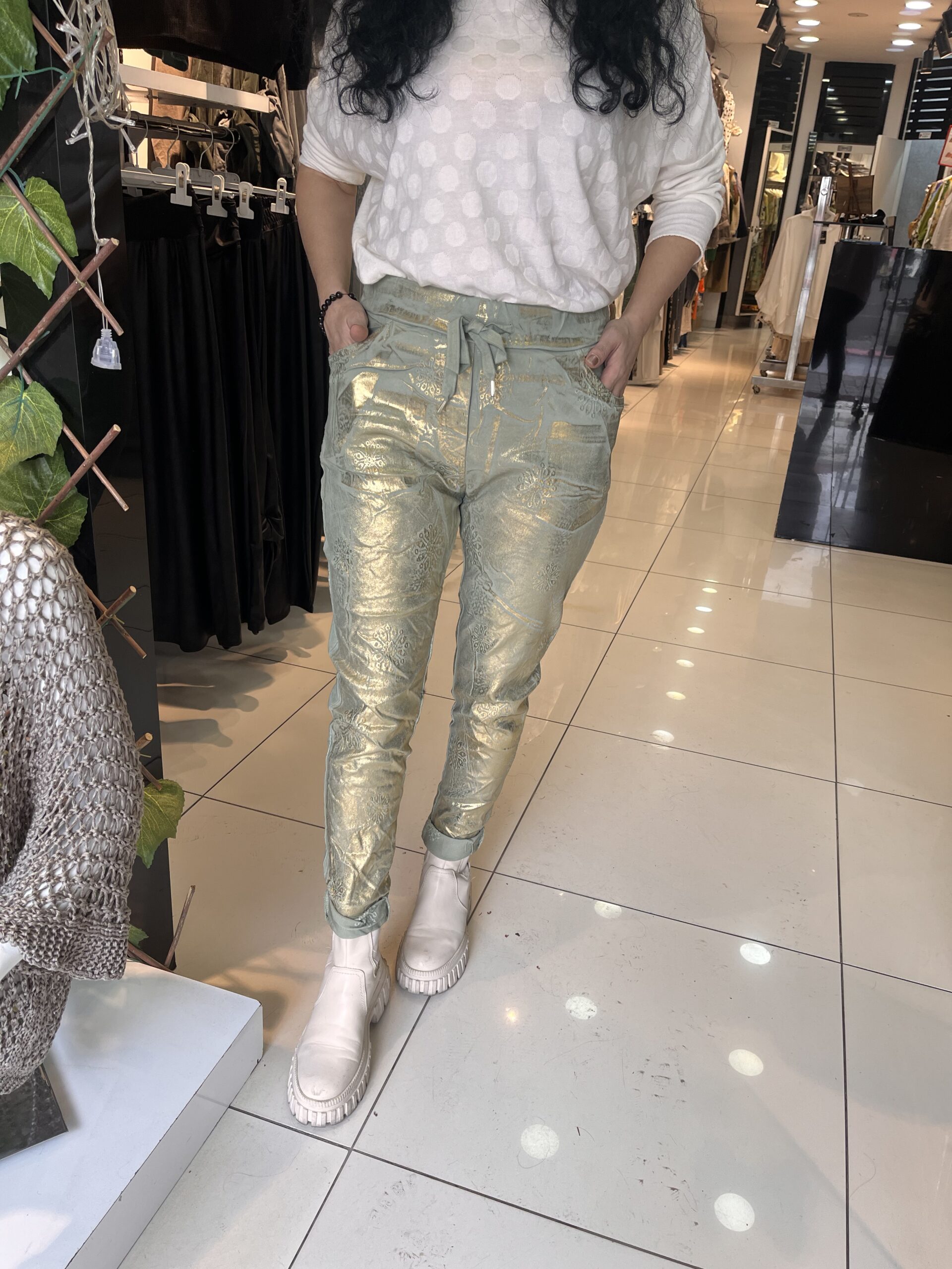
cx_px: 476
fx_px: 953
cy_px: 634
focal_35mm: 26
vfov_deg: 67.3
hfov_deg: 53.1
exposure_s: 1/100
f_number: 1.6
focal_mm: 5.1
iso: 50
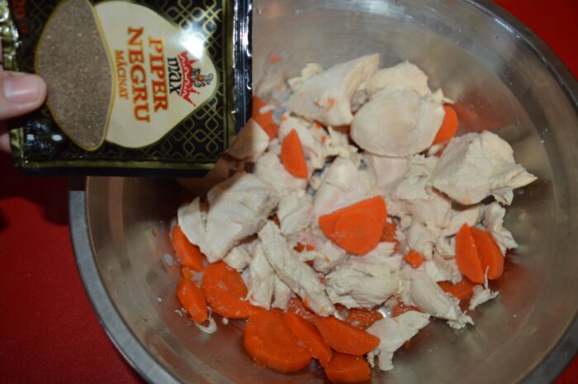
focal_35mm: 27
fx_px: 433
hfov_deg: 67.4
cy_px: 192
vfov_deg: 47.8
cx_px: 289
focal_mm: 18
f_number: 3.5
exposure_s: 1/60
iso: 400
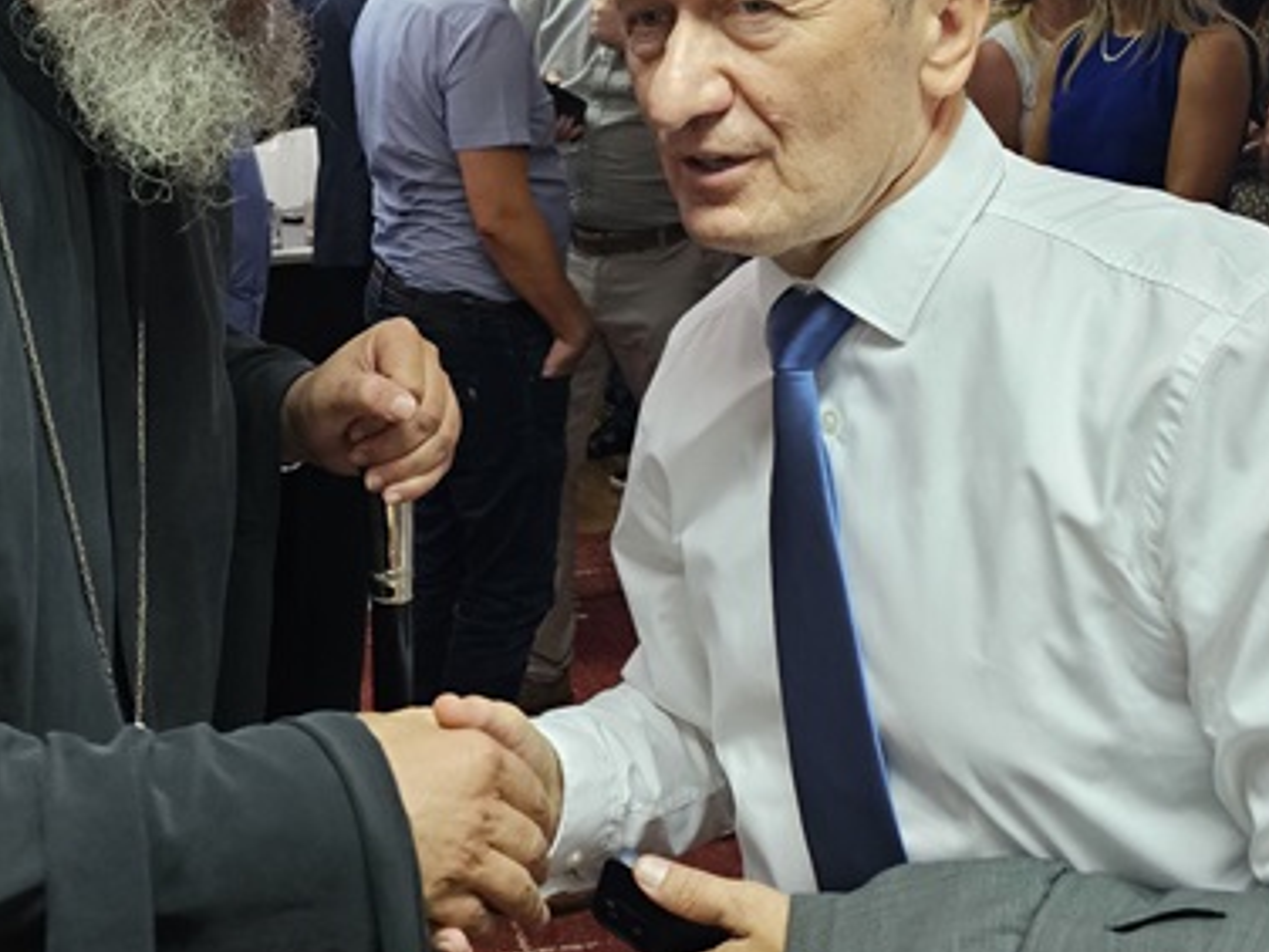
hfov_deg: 38.4
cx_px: 402
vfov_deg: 28.7
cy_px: 125
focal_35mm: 49
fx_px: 1796
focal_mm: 6.3
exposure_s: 1/100
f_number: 1.7
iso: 640
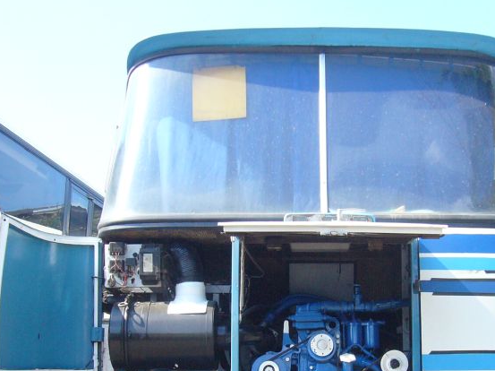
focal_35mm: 57
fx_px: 815
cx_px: 298
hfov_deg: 33.7
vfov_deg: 25.2
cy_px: 295
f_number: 5.6
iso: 200
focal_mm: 5.8
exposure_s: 1/200
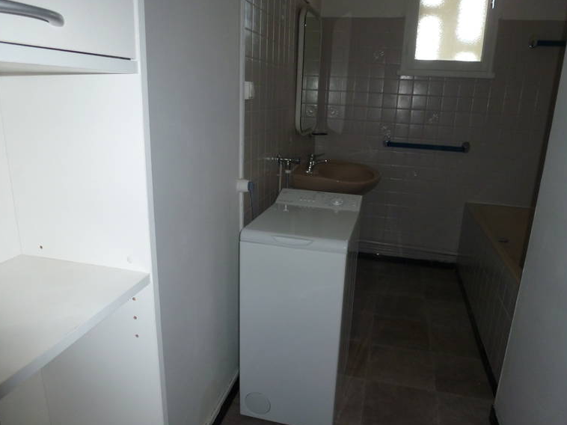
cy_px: 212
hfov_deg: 69.4
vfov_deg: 54.9
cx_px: 285
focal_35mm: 25
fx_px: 409
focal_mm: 4.3
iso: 200
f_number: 3.3
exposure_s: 1/60
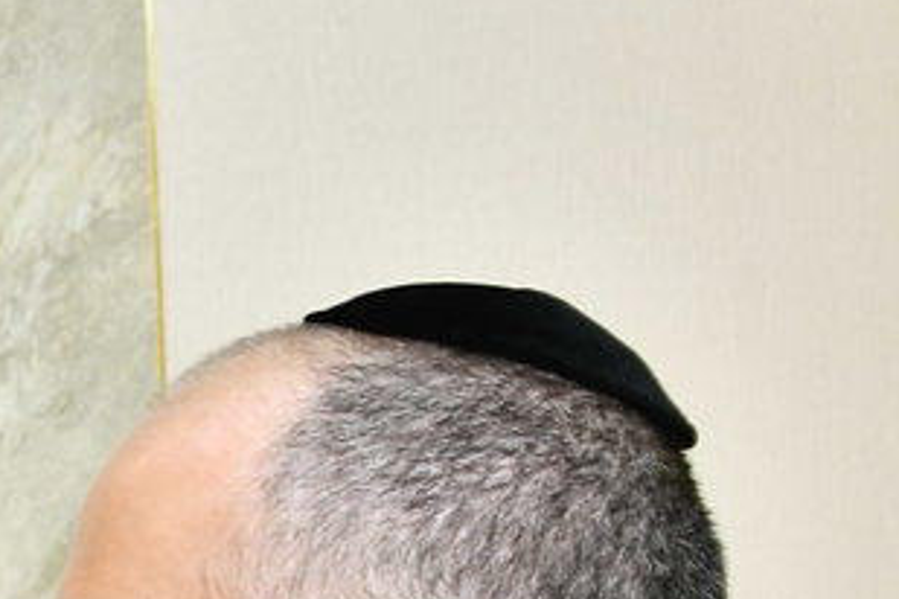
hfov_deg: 15.3
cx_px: -297
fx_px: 3171
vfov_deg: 10.3
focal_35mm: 127
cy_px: 993
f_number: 5.6
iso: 1600
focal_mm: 28
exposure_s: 1/125
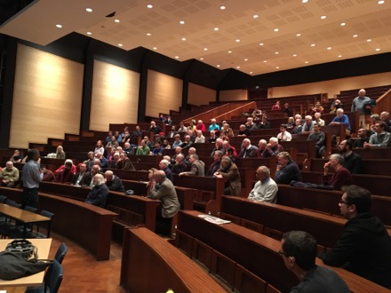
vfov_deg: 48.2
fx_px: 328
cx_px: 196
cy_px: 146
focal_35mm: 29
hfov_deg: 61.7
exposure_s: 1/17
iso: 250
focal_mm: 4.15
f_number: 2.2
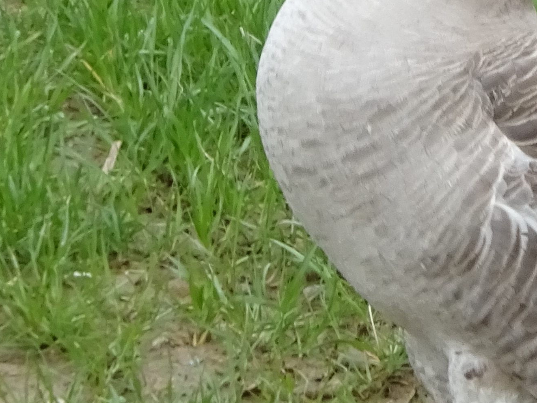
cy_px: -42
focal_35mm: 677
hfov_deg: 2.9
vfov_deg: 2.2
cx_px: 898
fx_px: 10505
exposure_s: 1/200
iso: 200
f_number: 5.6
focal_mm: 31.31
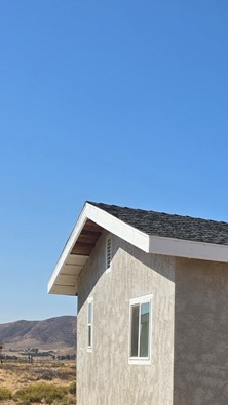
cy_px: 363
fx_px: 699
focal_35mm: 65
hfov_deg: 15.0
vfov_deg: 30.9
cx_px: 459
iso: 25
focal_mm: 5.4
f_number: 1.8
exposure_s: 1/2359
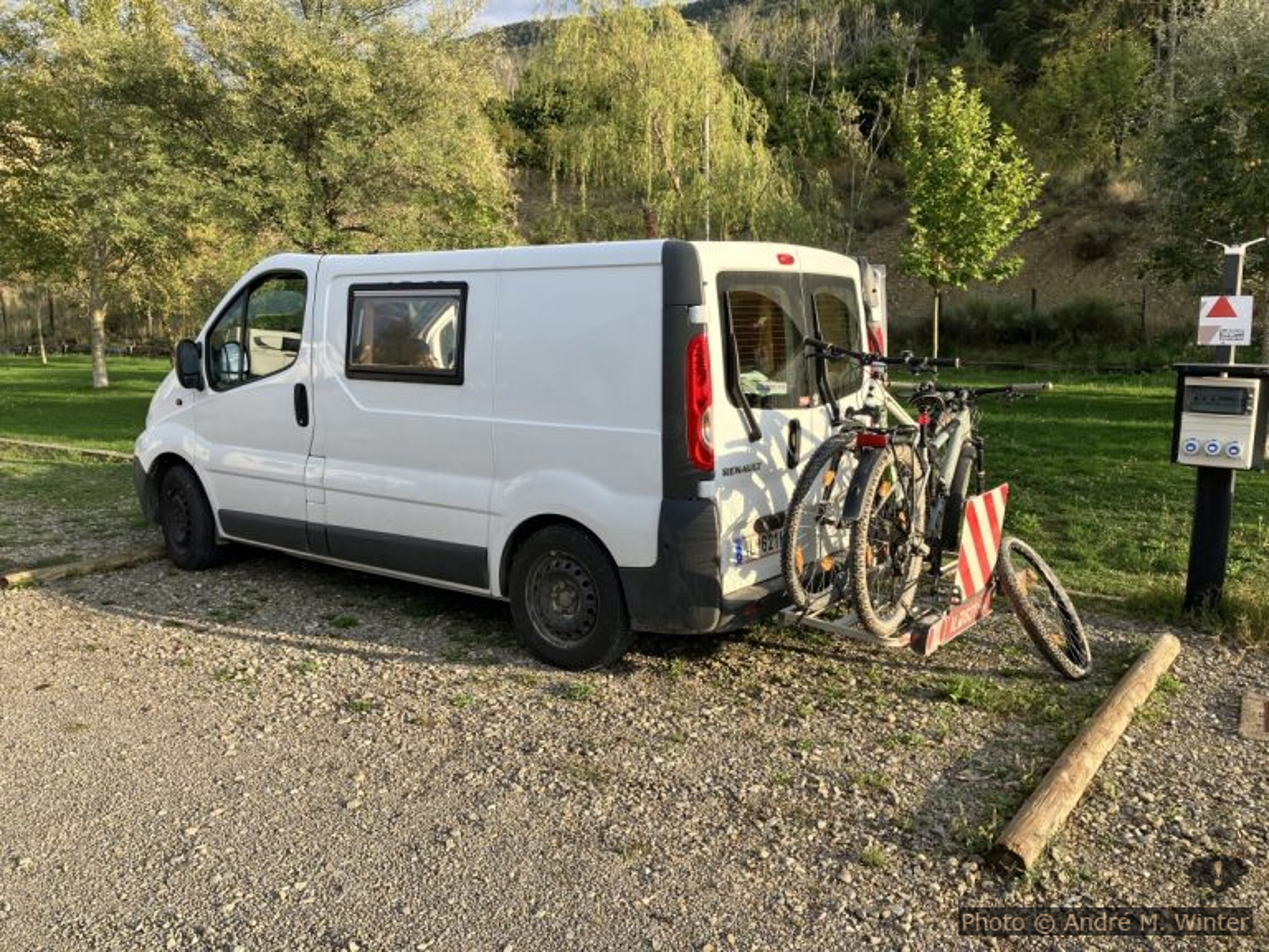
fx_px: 1026
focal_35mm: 28
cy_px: 476
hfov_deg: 63.4
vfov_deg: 49.7
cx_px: 634
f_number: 1.8
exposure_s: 1/571
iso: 32
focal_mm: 4
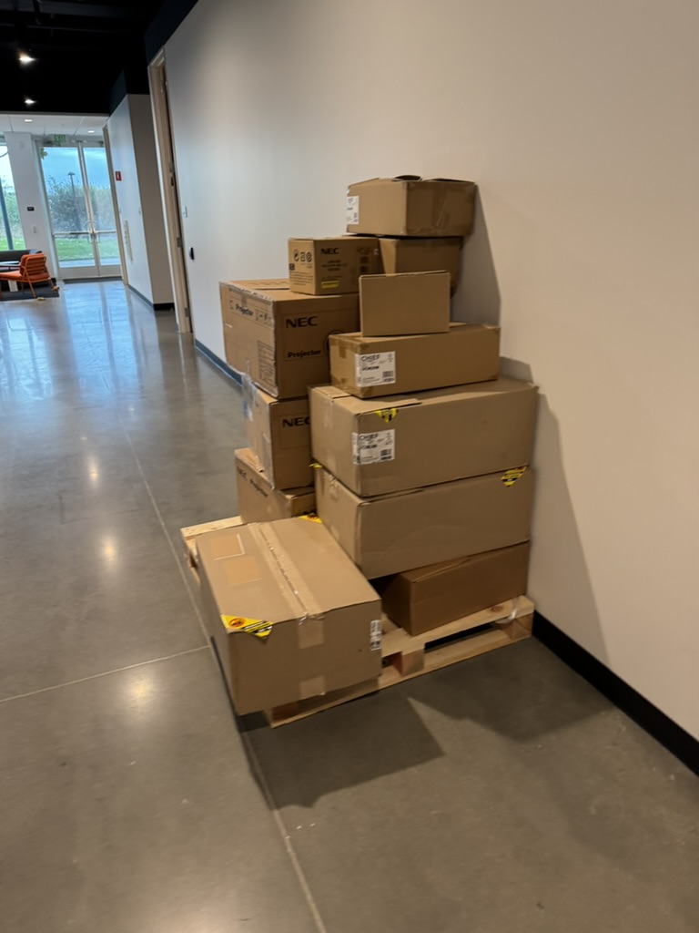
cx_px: 350
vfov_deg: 71.6
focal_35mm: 24
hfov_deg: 56.8
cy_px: 466
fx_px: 646
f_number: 1.78
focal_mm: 6.76
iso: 200
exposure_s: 1/60
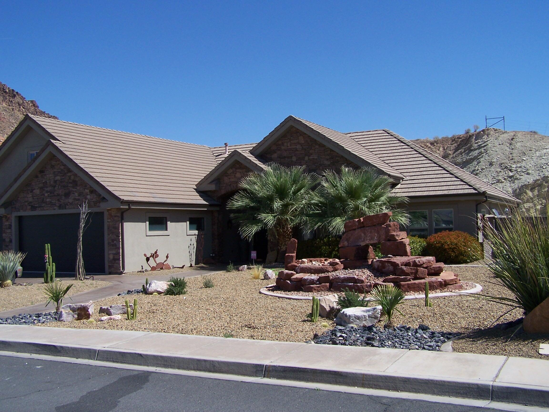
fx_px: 603
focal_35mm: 38
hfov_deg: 49.0
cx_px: 274
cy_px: 206
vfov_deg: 37.7
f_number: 4
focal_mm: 6.3
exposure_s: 1/1000
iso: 80
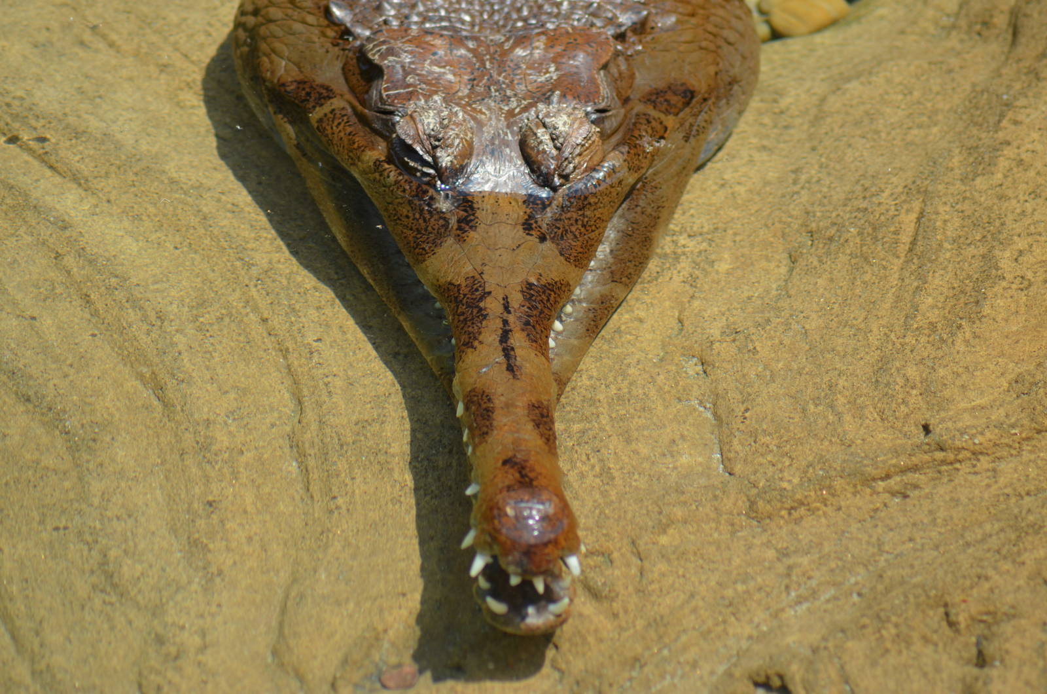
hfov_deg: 7.6
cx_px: 524
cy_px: 347
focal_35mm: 270
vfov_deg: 5.1
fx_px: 7837
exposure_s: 1/1600
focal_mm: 180
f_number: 5
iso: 400
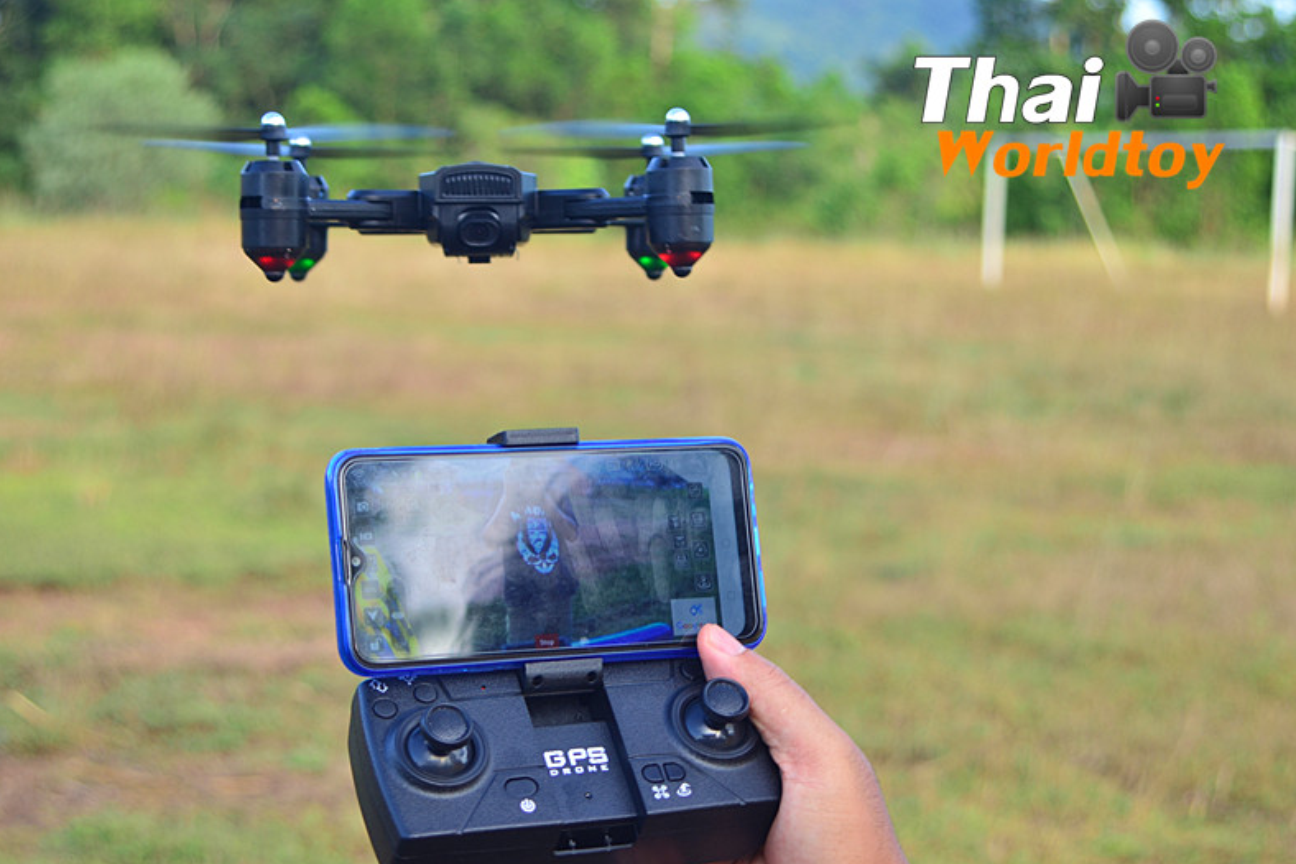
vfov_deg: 17.3
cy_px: 434
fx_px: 2843
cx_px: 651
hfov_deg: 25.7
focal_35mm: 79
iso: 100
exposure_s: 1/80
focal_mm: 52
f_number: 5
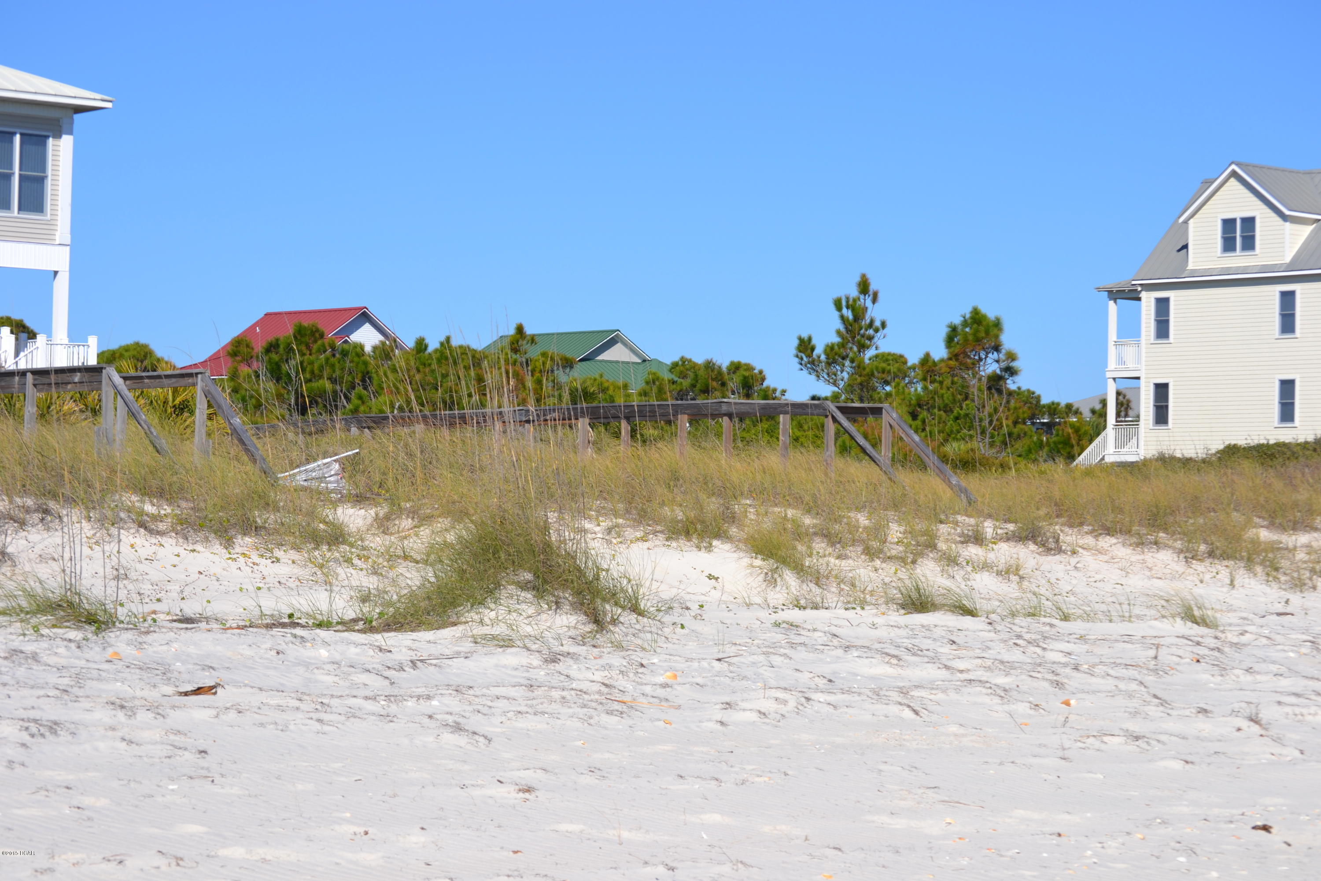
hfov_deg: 24.6
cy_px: 440
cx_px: 660
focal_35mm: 82
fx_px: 3027
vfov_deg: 16.6
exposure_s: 1/320
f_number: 9
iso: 100
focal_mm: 55
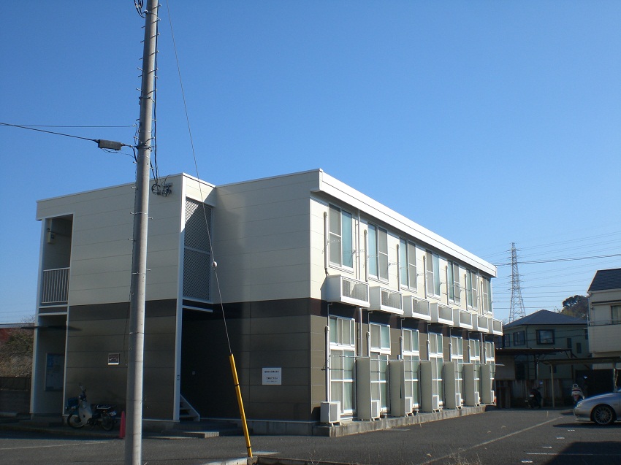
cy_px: 232
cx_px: 310
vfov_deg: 37.7
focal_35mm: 38
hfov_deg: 49.0
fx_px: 682
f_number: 4.4
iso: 50
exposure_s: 1/640
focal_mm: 6.3
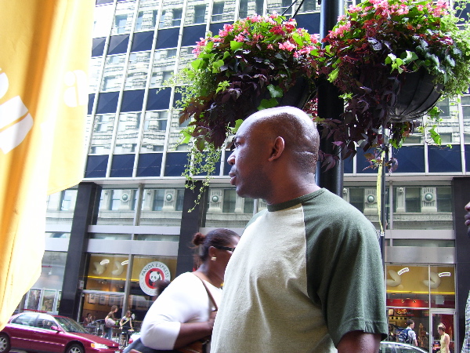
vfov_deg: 38.7
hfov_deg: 50.1
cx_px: 235
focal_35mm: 37
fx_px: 502
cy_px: 176
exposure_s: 1/90
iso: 80
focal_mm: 6
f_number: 2.7
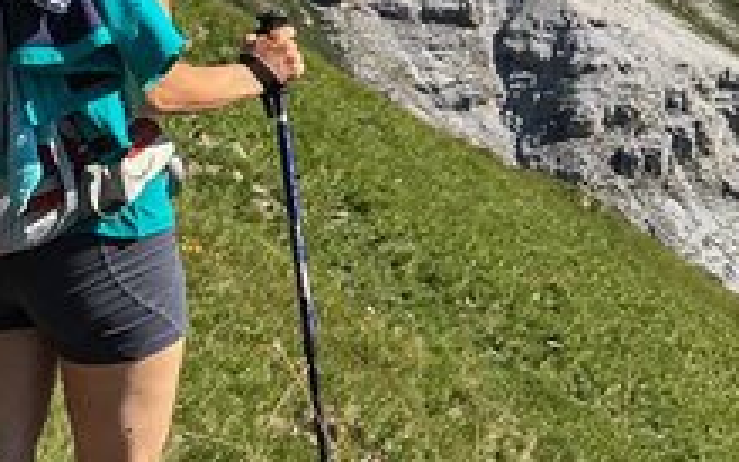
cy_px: -334
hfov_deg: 13.8
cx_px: 1063
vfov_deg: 8.8
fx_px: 2901
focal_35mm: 144
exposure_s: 1/1054
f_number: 2.2
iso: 25
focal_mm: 4.15
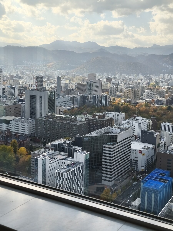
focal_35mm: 46
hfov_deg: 31.5
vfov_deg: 41.2
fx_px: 307
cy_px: 116
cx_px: 86
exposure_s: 1/1174
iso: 50
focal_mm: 6.18
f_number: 1.65
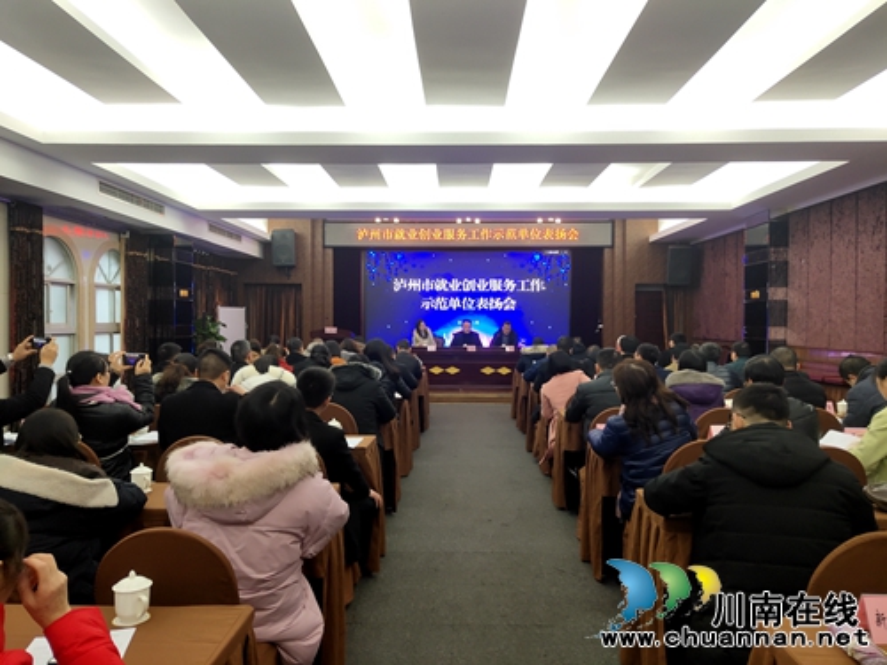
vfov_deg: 48.2
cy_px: 332
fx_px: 743
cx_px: 444
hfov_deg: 61.7
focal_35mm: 29
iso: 297
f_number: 1.8
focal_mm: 4.27
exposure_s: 1/50
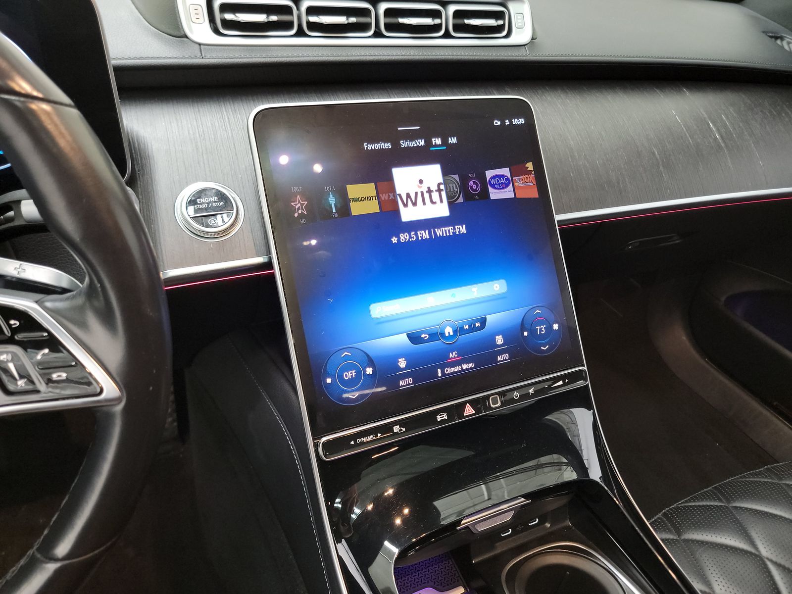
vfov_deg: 56.8
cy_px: 297
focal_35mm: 24
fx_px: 549
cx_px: 396
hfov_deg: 71.6
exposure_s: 1/30
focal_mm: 6.7
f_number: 1.8
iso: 806
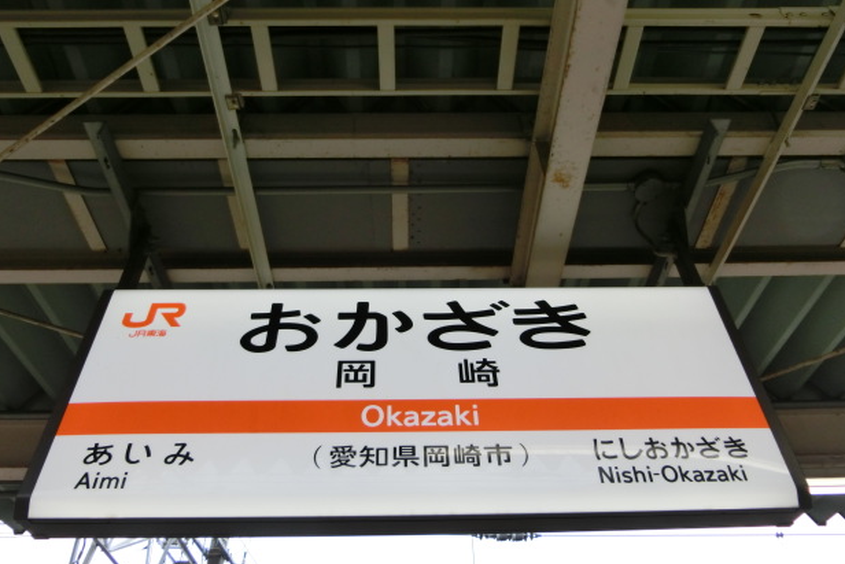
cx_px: 416
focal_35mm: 27
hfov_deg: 67.4
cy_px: 274
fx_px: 634
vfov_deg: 47.9
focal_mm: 4.5
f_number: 3.5
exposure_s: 1/200
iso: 80
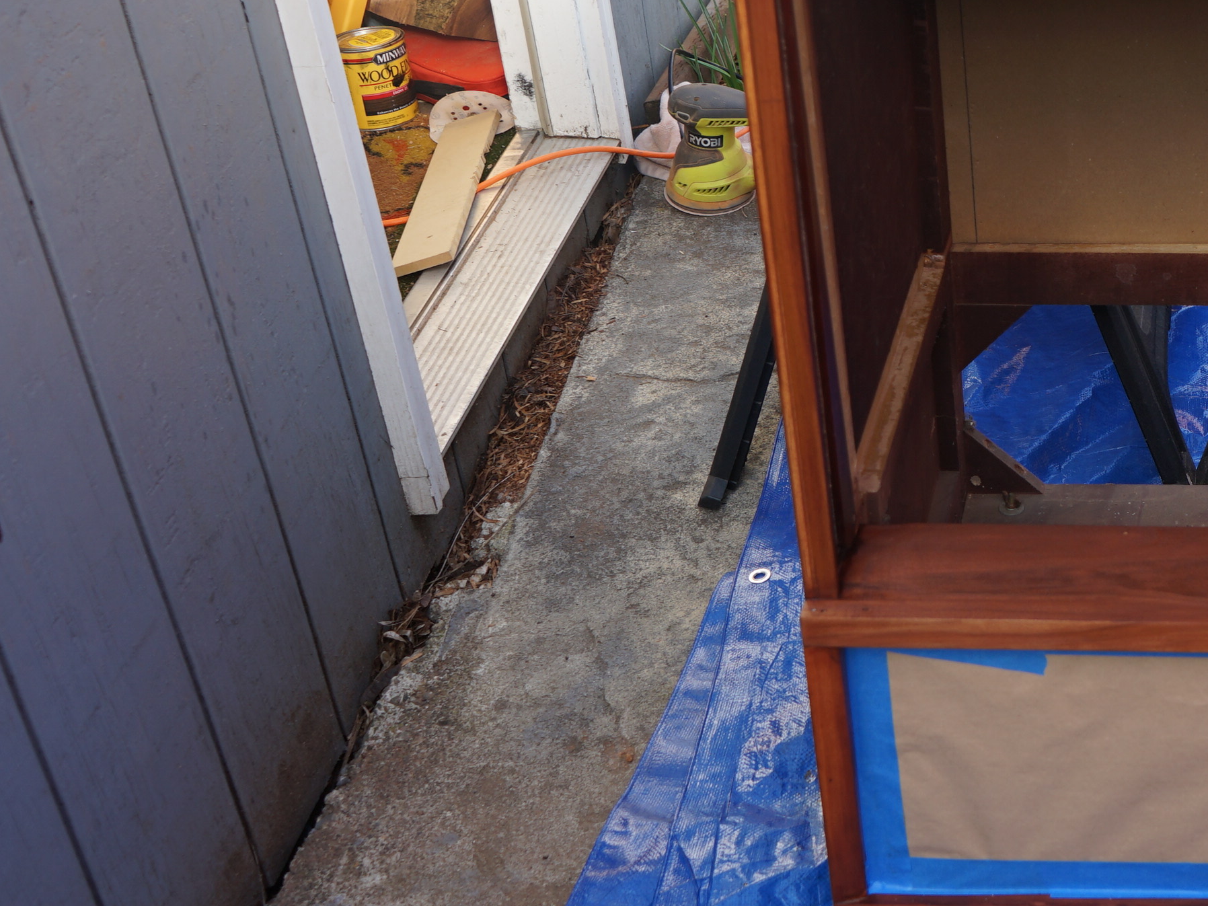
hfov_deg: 30.5
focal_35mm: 59
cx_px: 1194
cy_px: 278
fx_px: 2059
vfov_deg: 24.7
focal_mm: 28
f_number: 5.6
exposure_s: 1/80
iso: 100
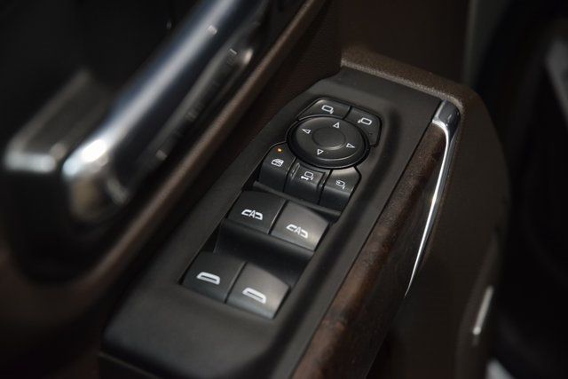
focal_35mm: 105
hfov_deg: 19.5
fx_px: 1657
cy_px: 190
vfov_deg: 13.0
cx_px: 284
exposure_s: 1/60
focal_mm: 70
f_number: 4.5
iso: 1100
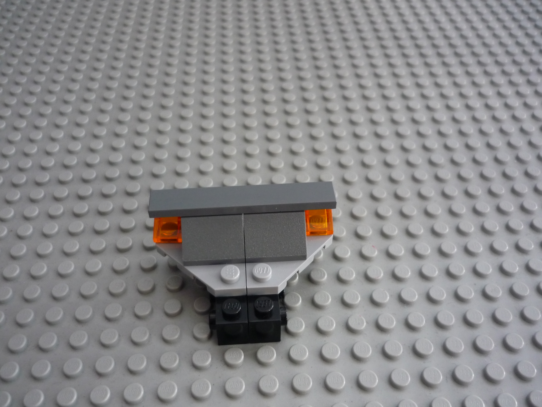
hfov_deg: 55.4
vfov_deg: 42.9
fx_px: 517
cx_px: 271
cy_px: 204
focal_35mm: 33
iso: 250
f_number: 2.8
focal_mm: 5.5
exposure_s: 1/30
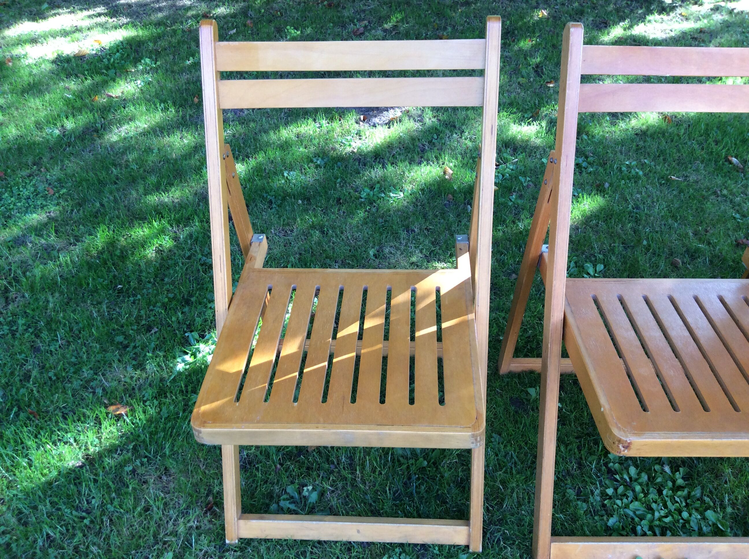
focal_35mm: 32
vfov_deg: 44.1
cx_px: 374
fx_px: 691
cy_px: 280
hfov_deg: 56.9
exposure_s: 1/100
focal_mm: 3.3
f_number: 2.4
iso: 50
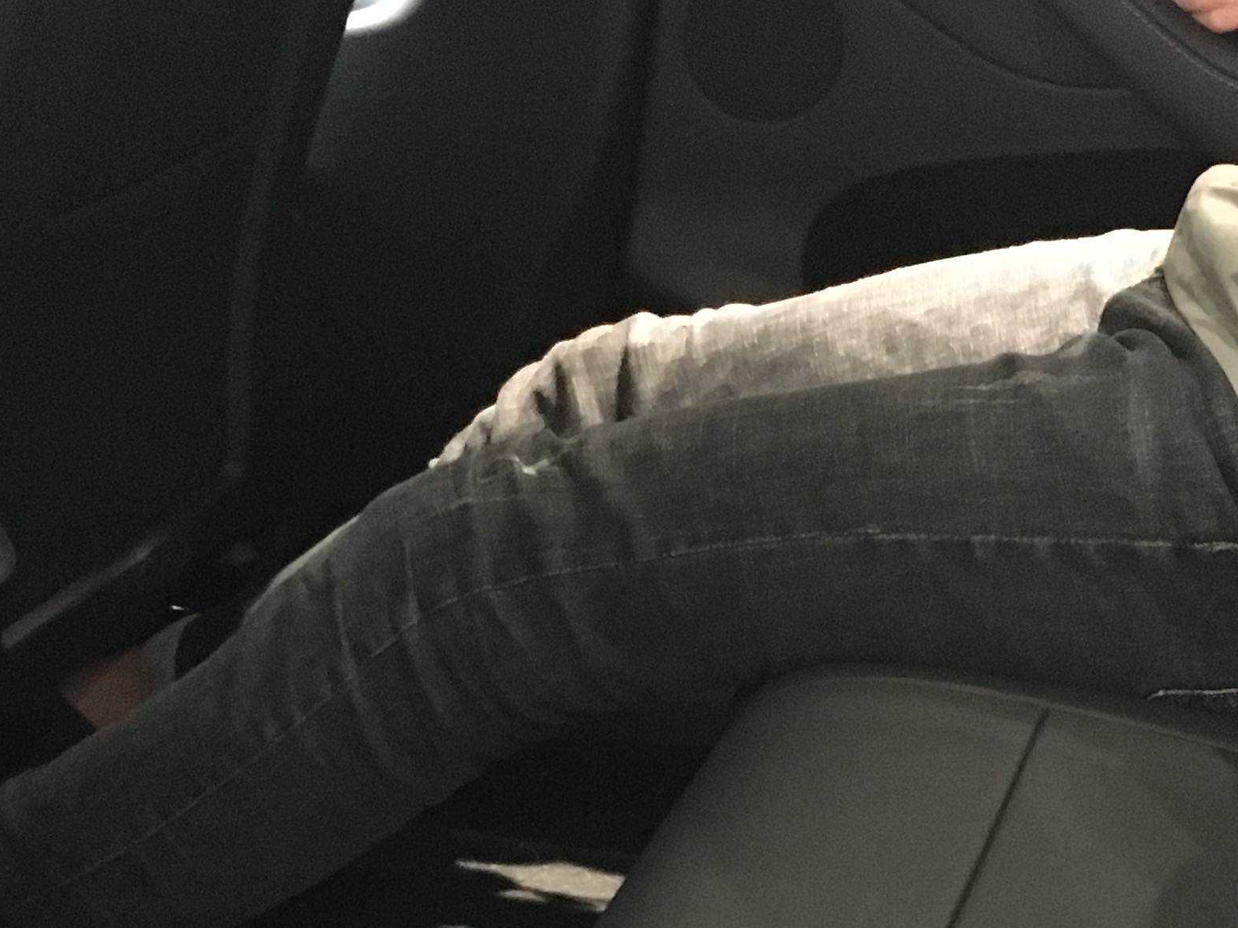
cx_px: 835
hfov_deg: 25.8
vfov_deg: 19.3
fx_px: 2682
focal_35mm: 75
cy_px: 853
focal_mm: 4.15
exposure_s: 1/17
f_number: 2.2
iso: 640
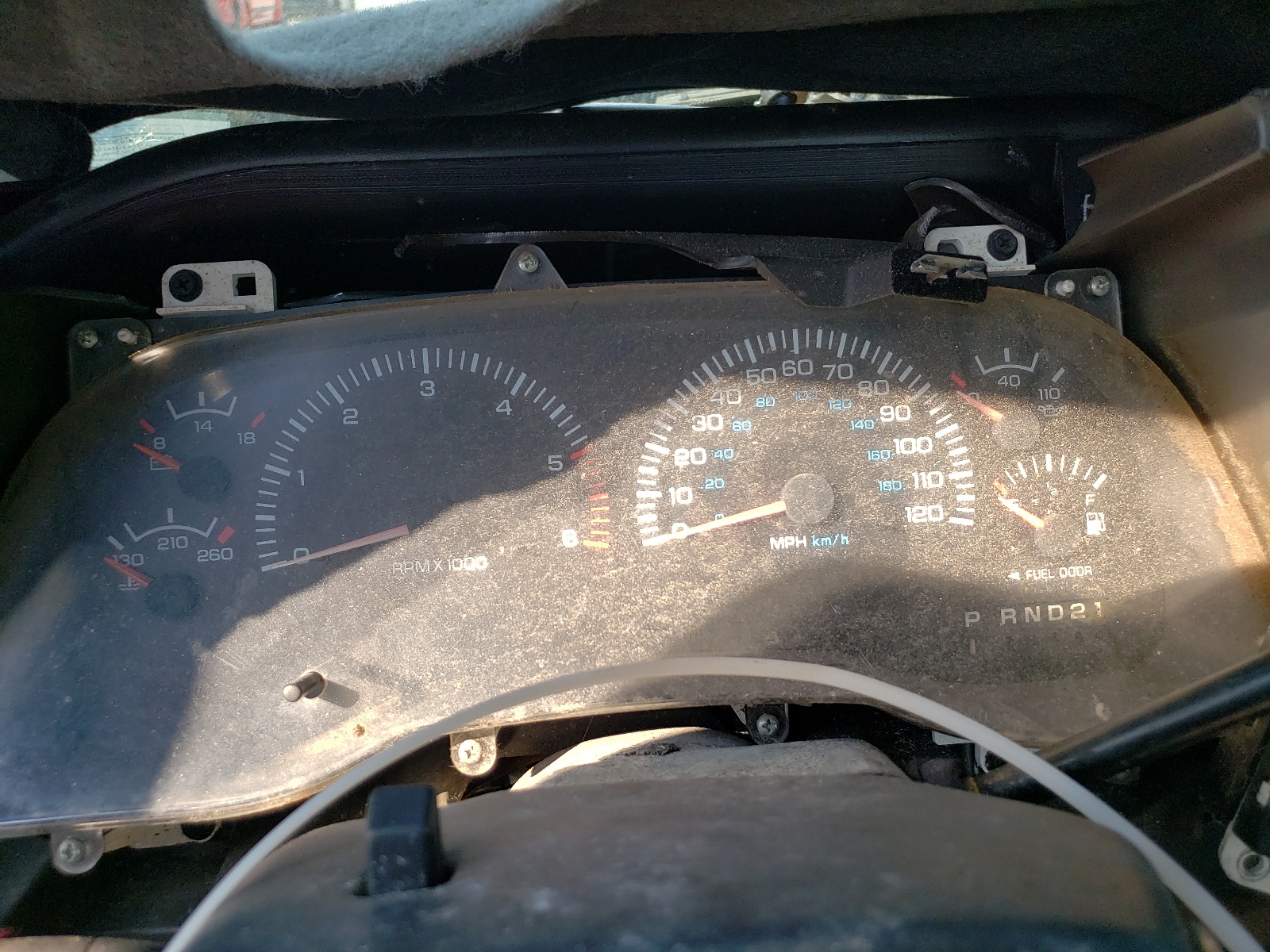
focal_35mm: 26
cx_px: 635
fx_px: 954
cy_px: 476
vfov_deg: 53.1
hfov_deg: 67.3
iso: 50
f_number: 1.5
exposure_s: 1/417
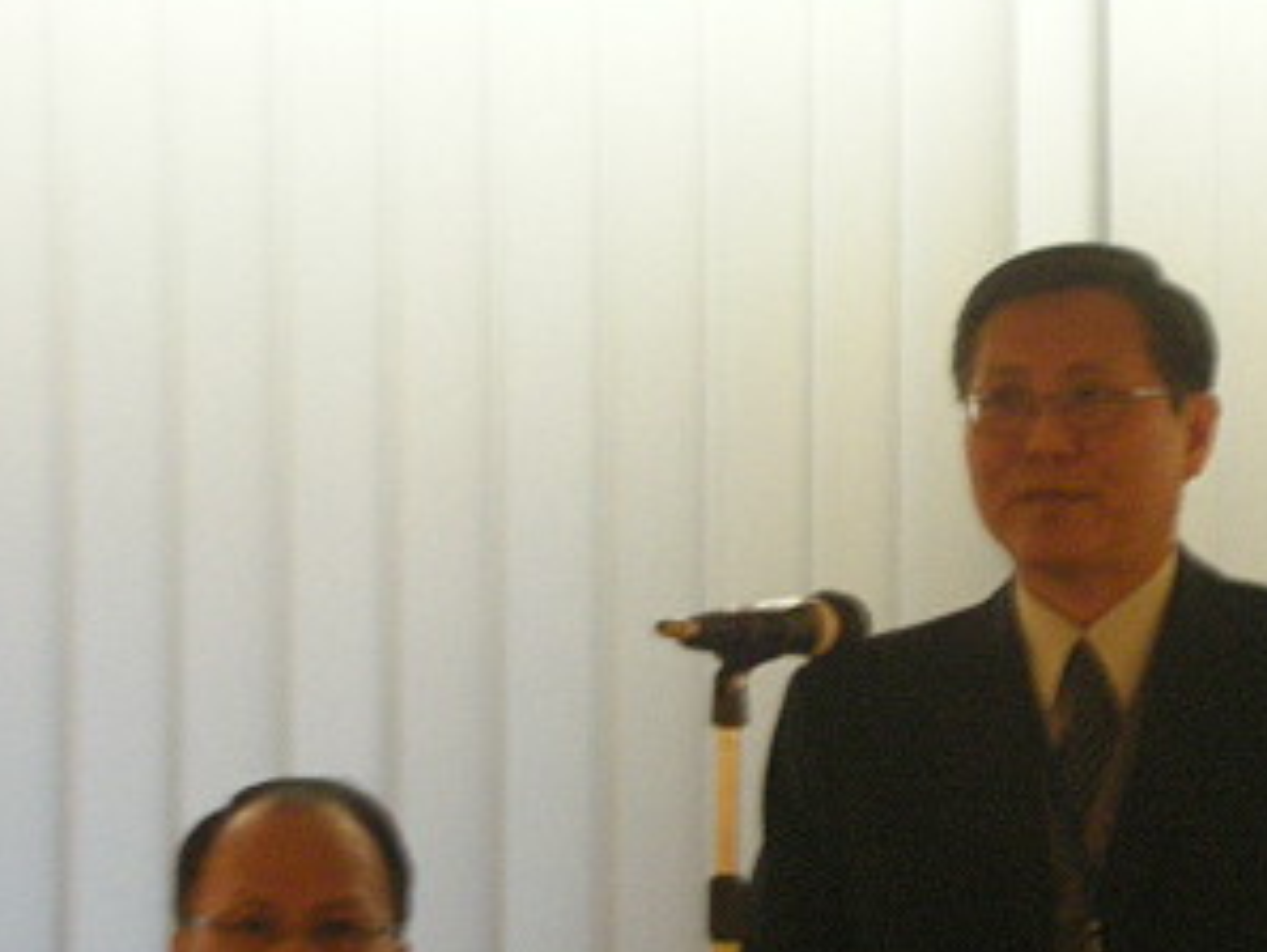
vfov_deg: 8.4
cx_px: 1025
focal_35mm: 176
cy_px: 635
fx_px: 6447
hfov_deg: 11.2
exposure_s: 1/8
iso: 385
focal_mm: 17.4
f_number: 5
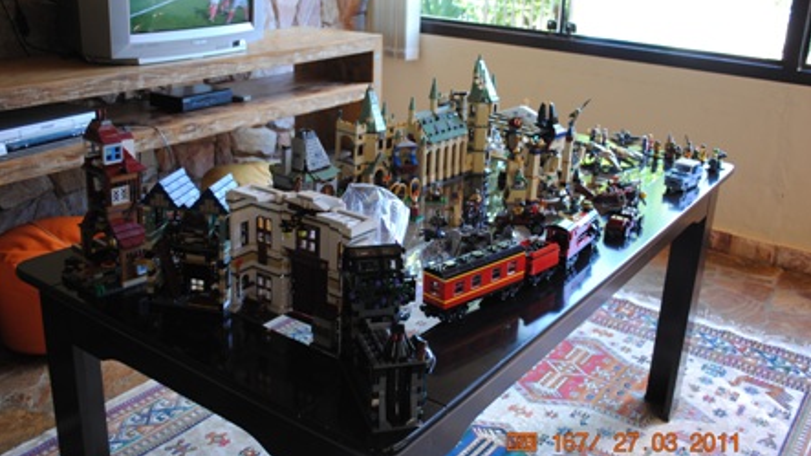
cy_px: 209
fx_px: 753
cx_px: 408
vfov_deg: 33.7
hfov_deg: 56.6
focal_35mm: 35
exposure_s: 1/30
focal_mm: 22
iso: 200
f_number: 4
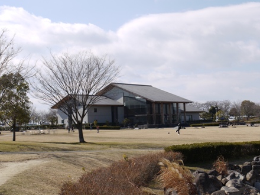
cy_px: 99
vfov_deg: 27.5
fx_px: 398
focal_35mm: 53
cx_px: 128
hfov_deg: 36.2
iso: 100
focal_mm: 26
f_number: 8
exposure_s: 1/320
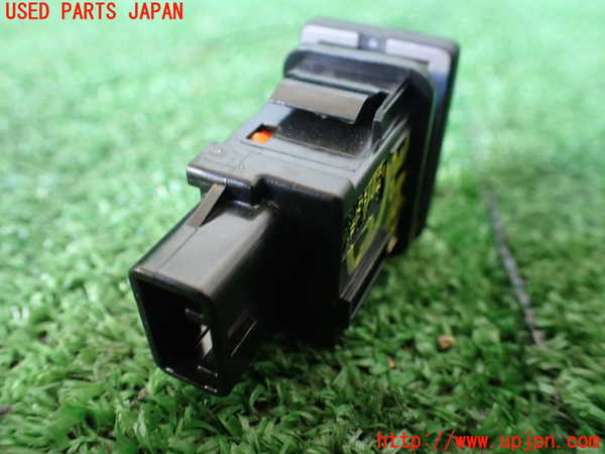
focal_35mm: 30
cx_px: 302
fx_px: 524
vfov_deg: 46.8
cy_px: 227
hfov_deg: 60.0
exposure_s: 1/40
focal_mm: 5.4
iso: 800
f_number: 2.3
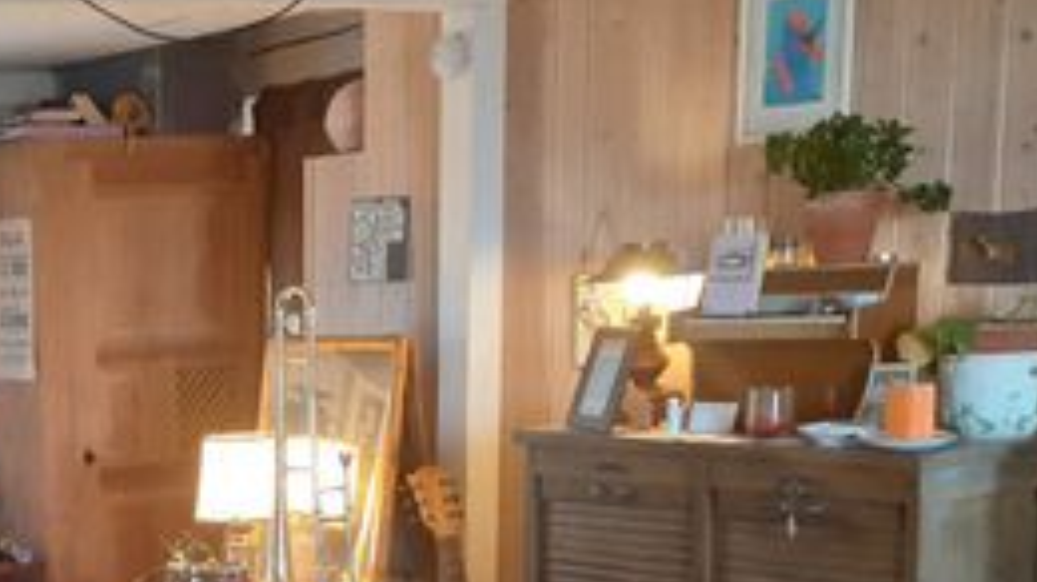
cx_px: -16
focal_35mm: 68
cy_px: 630
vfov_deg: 17.2
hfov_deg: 28.9
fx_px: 1869
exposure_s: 1/50
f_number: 1.9
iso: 200
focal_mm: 3.6
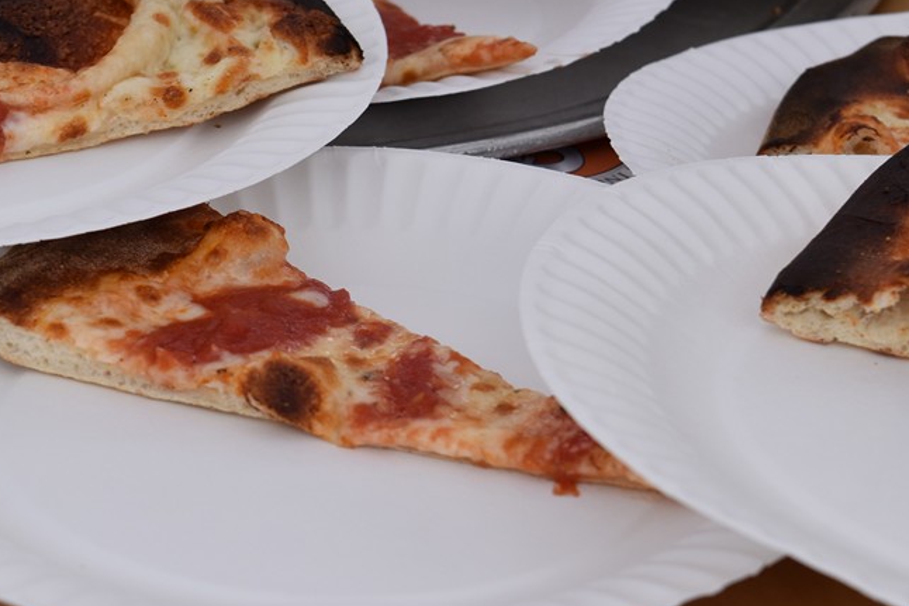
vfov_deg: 10.7
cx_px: 446
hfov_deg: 16.0
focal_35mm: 128
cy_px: 191
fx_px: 3227
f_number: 9
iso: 200
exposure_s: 1/320
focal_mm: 55
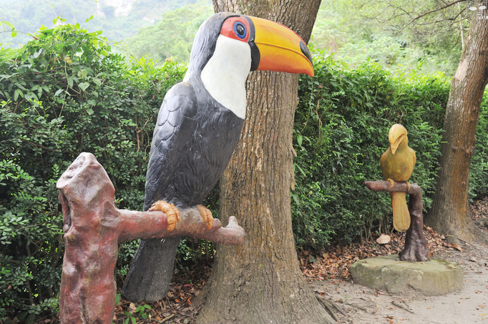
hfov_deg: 49.6
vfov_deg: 34.1
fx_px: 528
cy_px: 162
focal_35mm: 39
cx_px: 241
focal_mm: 38
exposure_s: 1/50
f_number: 5.6
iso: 200
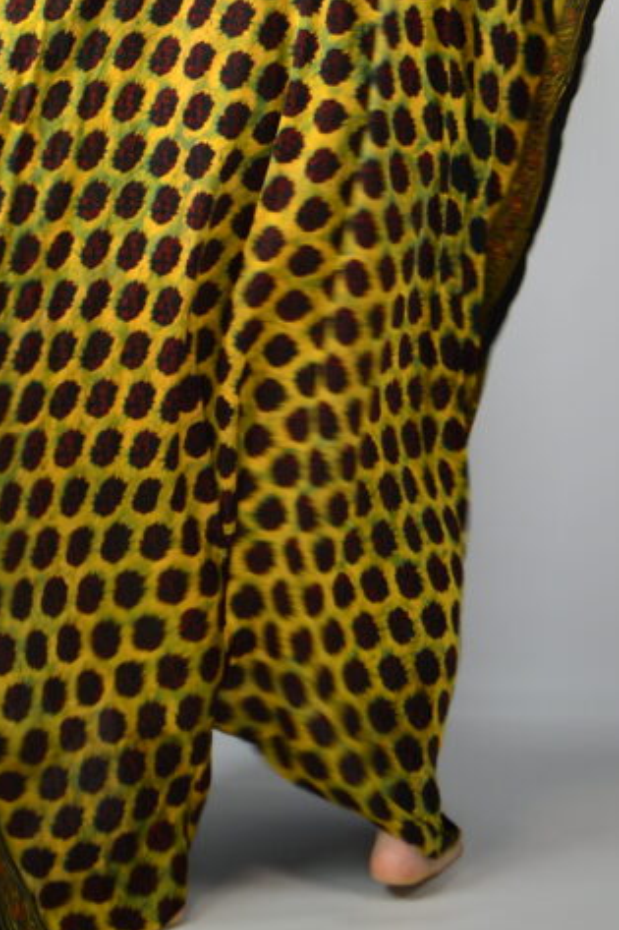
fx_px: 2580
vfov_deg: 20.1
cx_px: 293
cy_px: 106
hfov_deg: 13.7
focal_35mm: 100
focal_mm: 35
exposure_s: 1/60
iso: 100
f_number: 1.8
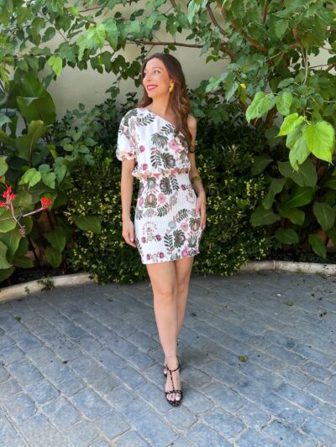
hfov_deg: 53.1
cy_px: 224
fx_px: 336
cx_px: 168
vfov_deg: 67.3
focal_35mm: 26
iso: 40
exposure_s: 1/257
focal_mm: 5.1
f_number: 1.6
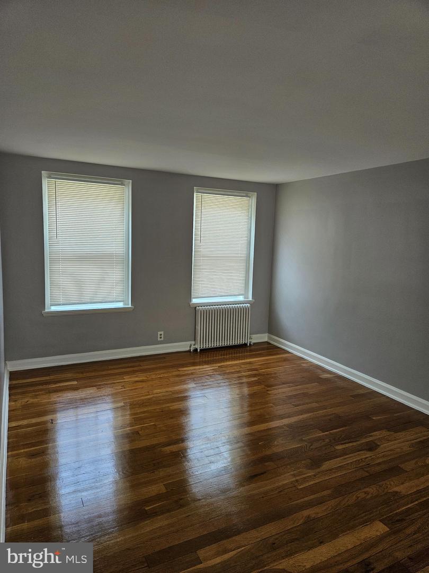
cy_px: 286
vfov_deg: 73.9
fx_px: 380
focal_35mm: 23
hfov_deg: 58.9
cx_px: 214
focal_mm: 5.4
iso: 100
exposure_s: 1/120
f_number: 1.8
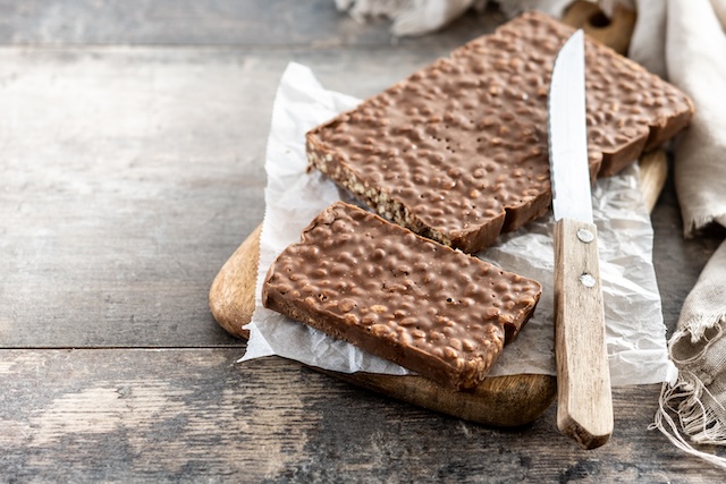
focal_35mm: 90
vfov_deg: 15.2
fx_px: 1815
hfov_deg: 22.6
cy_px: 242
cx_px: 363
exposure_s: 1/200
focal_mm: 60
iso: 100
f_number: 4.5
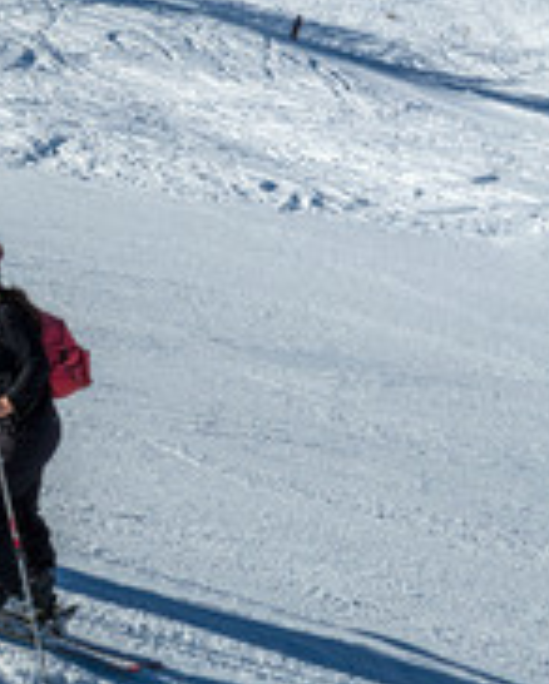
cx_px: -105
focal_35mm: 48
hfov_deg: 27.7
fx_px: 973
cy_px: 222
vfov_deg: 38.3
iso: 100
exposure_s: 1/500
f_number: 11
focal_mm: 12.3
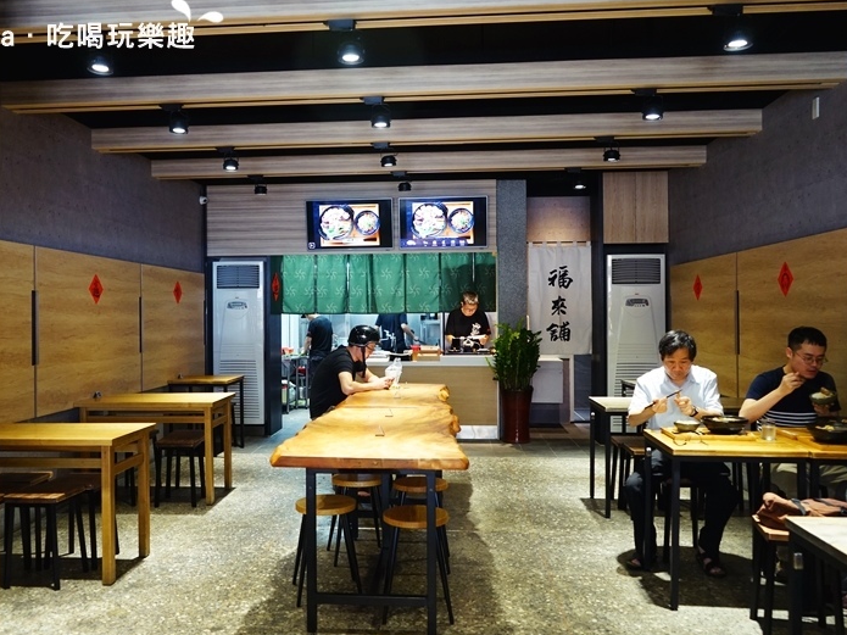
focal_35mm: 31
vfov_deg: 45.4
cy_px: 314
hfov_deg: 58.2
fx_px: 758
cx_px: 368
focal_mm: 28
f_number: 3.5
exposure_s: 1/60
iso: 1600
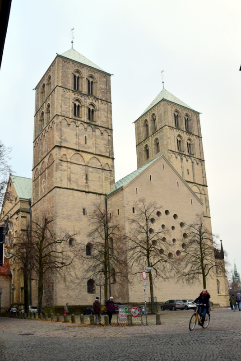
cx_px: 120
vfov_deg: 67.4
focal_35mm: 27
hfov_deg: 48.0
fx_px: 271
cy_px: 180
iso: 400
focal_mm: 18
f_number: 8
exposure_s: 1/60
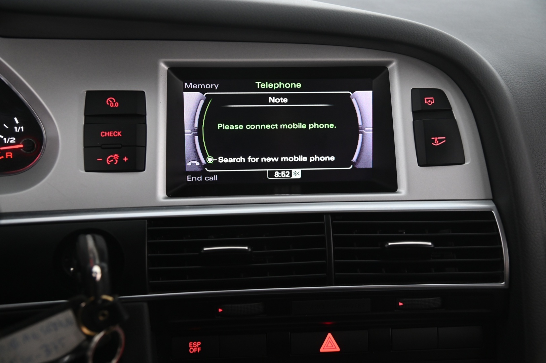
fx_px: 576
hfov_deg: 50.7
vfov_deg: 35.0
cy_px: 182
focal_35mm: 38
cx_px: 273
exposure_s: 1/25
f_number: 4
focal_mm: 38
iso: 2000
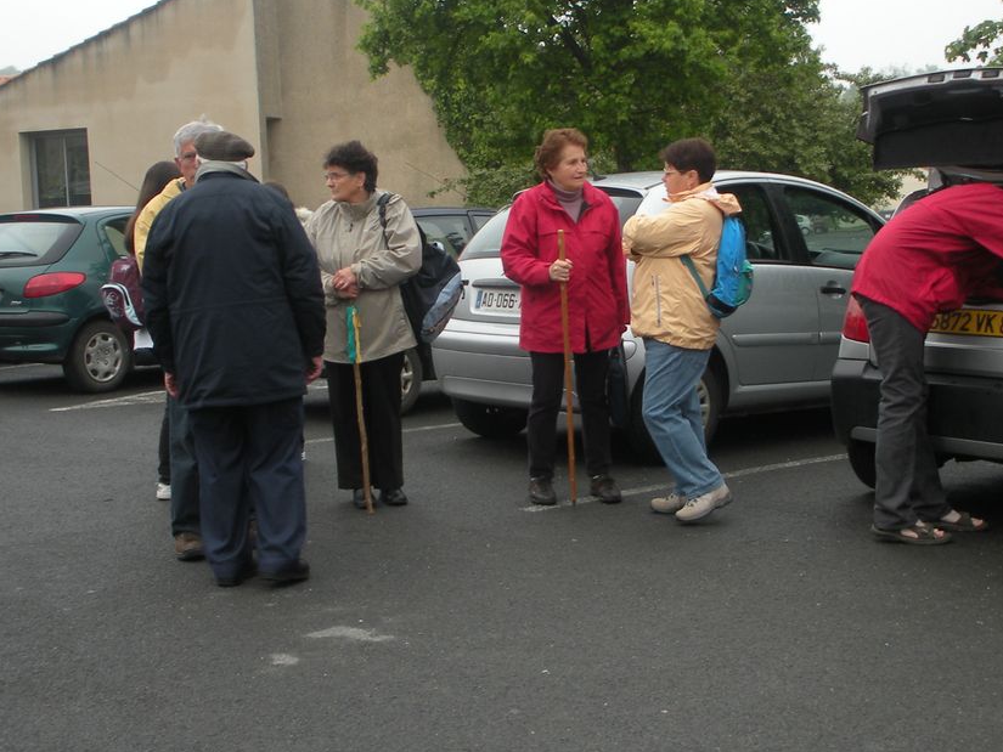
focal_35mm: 55
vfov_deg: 26.5
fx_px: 1594
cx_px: 574
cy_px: 276
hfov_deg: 34.9
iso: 64
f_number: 3.5
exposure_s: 1/80.7
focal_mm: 6.3
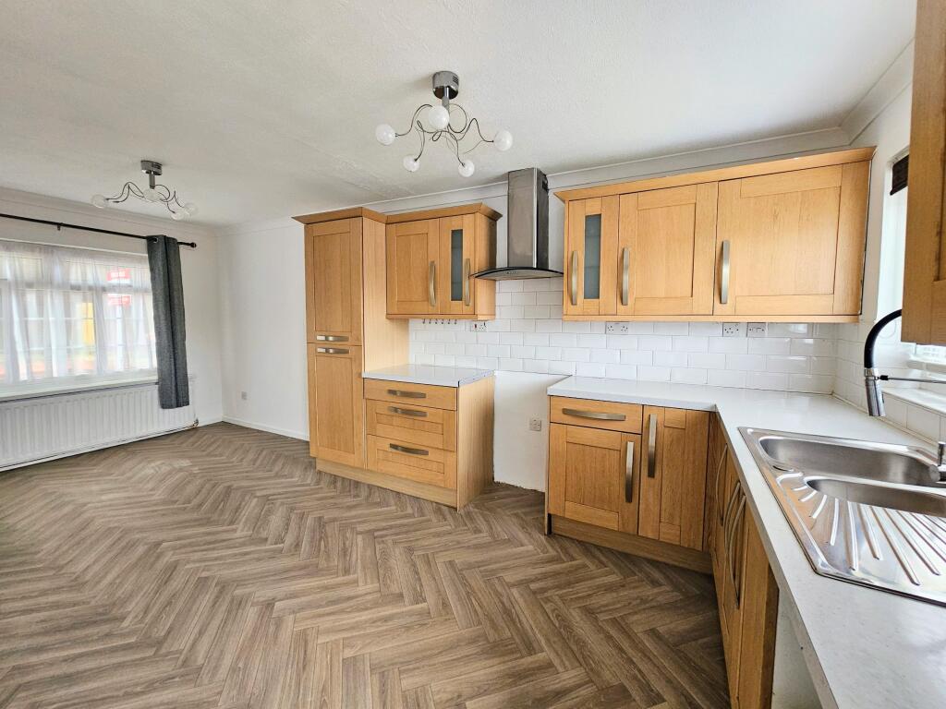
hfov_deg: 106.2
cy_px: 354
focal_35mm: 13
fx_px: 355
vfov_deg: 89.9
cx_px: 473
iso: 200
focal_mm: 2.2
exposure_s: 1/70.8
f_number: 2.2
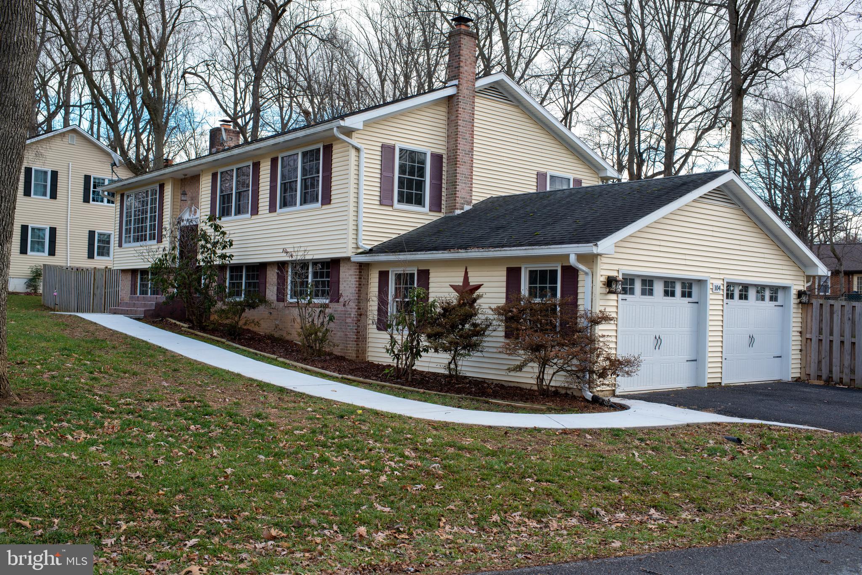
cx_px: 431
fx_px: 838
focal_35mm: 35
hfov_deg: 54.4
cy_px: 288
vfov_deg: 37.9
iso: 400
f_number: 8
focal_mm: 35
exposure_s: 1/125
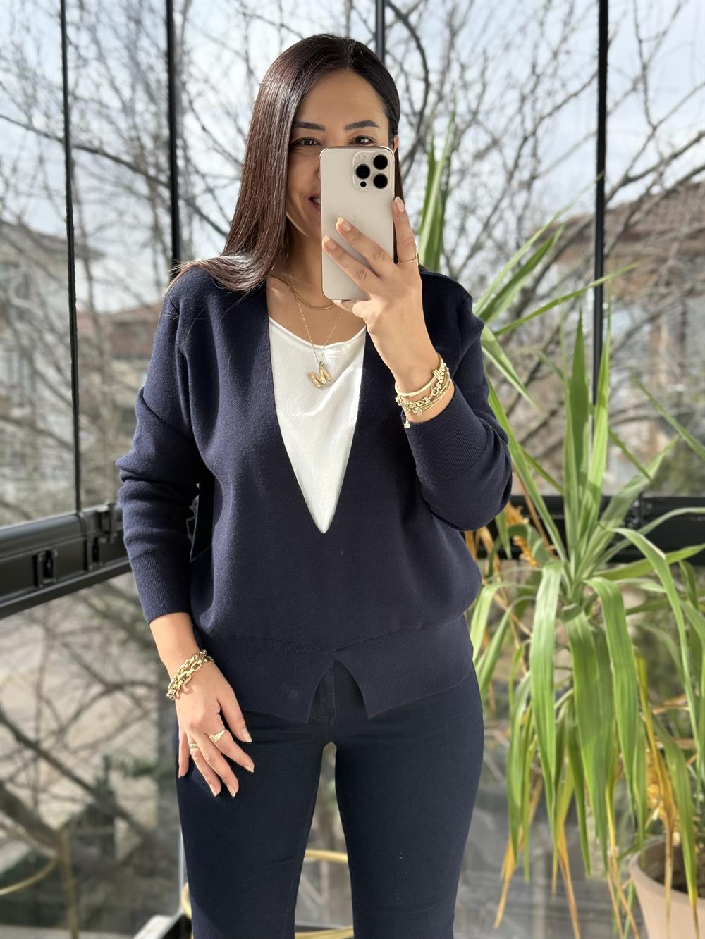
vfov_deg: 39.7
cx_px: 352
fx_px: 1303
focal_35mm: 48
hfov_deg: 30.3
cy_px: 470
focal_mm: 6.76
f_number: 1.78
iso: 80
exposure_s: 1/675
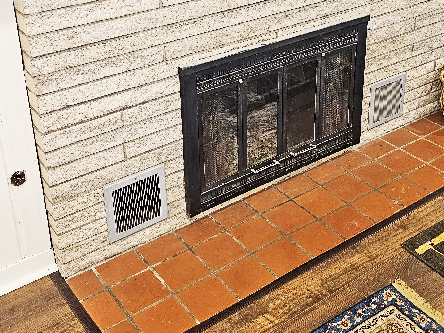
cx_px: 235
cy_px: 52
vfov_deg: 28.8
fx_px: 628
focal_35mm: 49
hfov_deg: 38.9
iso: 400
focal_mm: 6.3
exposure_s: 1/170
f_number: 1.7
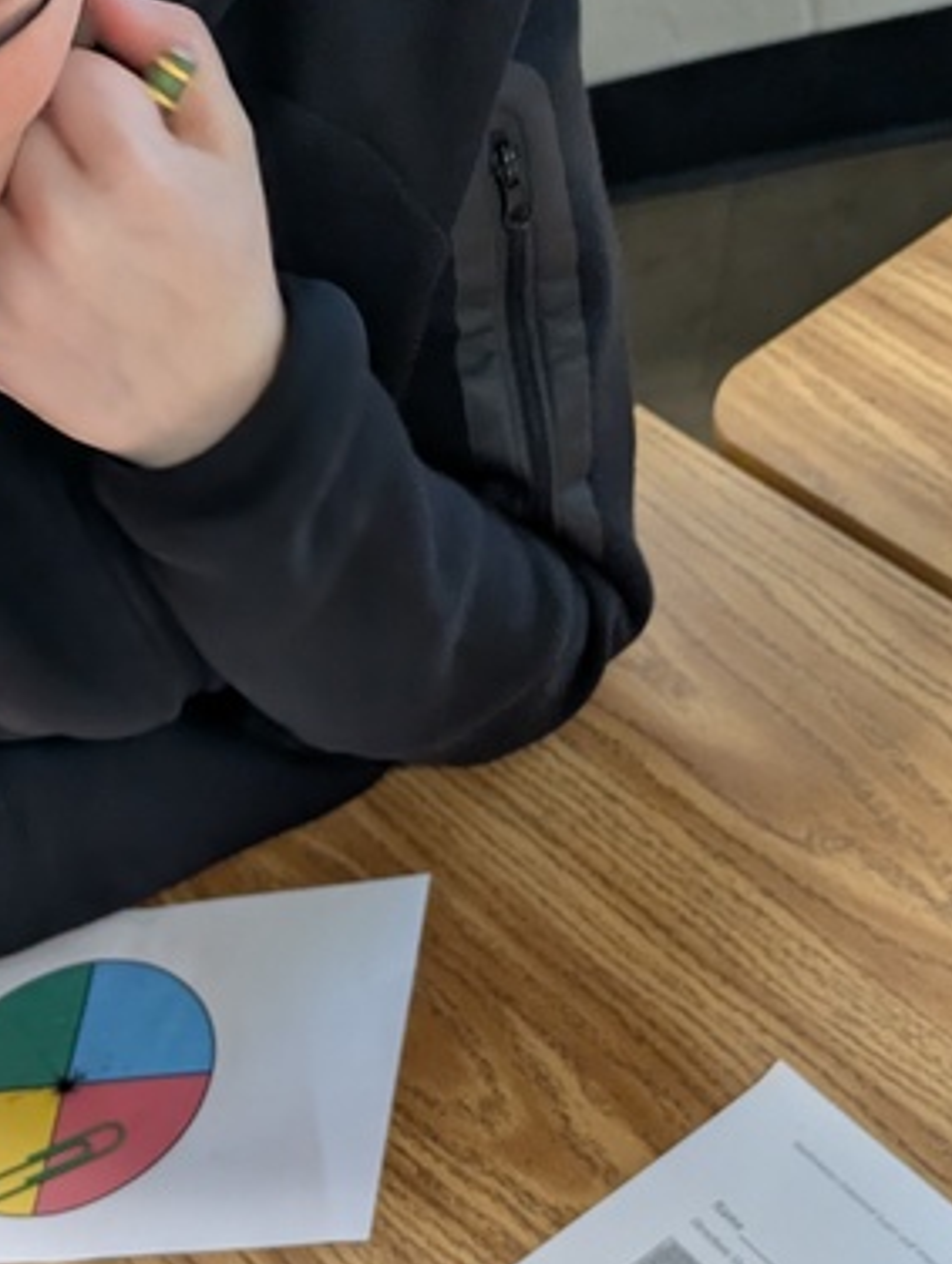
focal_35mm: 68
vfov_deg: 26.5
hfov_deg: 21.4
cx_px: 173
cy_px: 1355
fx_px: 2488
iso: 138
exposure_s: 1/40
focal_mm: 5.43
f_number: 1.89
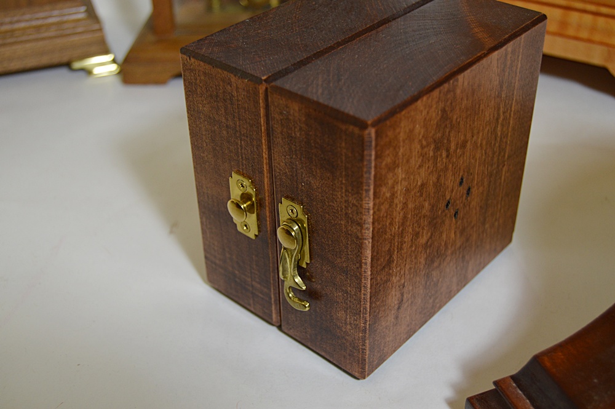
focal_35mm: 46
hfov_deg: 42.4
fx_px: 794
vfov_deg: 28.9
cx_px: 308
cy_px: 204
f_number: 4.2
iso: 450
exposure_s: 1/60
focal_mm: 31
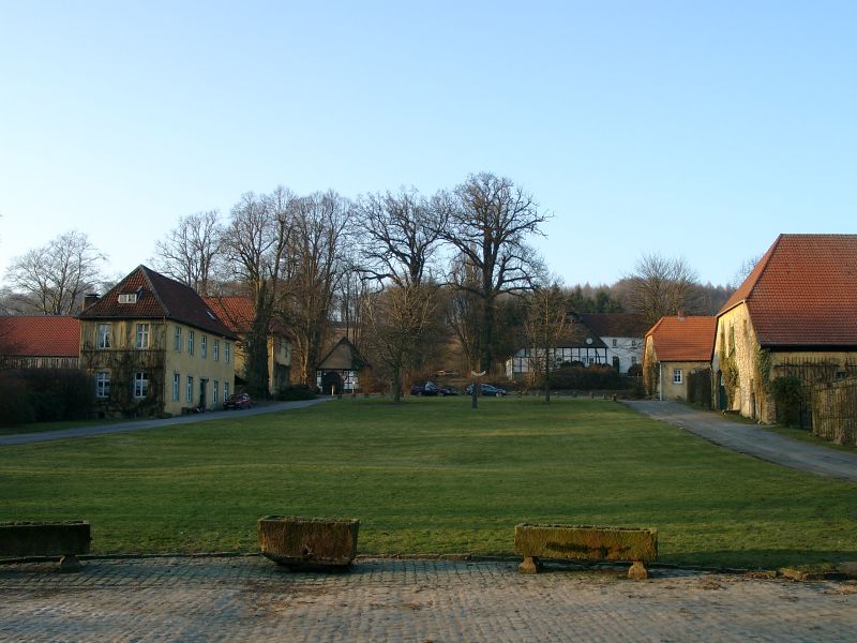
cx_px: 428
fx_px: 842
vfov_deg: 41.8
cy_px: 322
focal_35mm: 34
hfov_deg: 54.0
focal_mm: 7.13
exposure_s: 1/147
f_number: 4
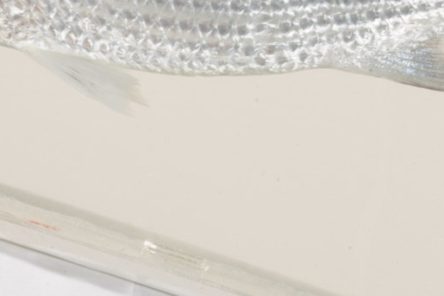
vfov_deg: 3.1
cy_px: -49
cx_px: 260
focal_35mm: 442
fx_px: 5449
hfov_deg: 4.7
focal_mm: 105
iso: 100
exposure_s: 1/60
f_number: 22
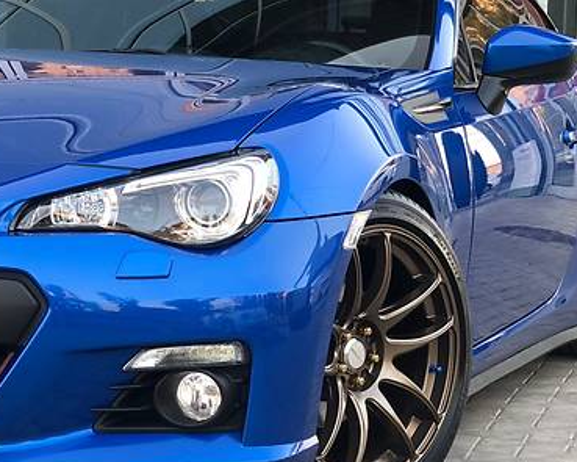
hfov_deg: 17.3
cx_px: 103
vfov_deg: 14.0
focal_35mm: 110
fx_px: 1878
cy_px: 143
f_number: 2.4
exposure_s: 1/50
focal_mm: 6
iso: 40
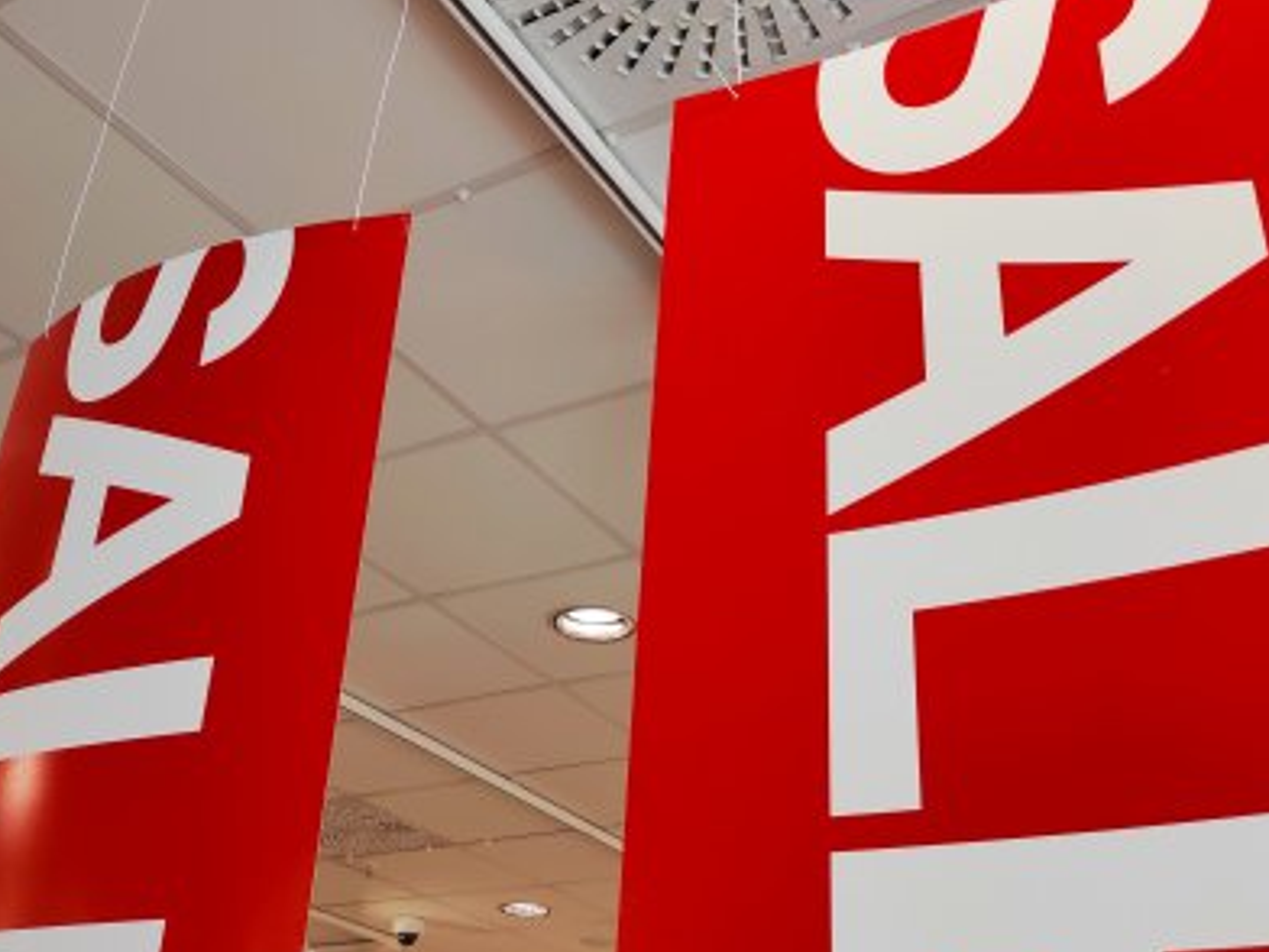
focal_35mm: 39
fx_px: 1430
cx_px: 612
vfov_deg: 36.8
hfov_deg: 47.9
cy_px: 427
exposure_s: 1/100
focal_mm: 5.43
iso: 114
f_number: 1.89
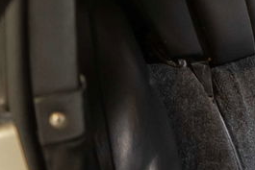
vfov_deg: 12.6
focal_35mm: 108
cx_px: 444
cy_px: 32
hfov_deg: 16.3
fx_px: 765
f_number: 4
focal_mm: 28
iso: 3200
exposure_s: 1/80
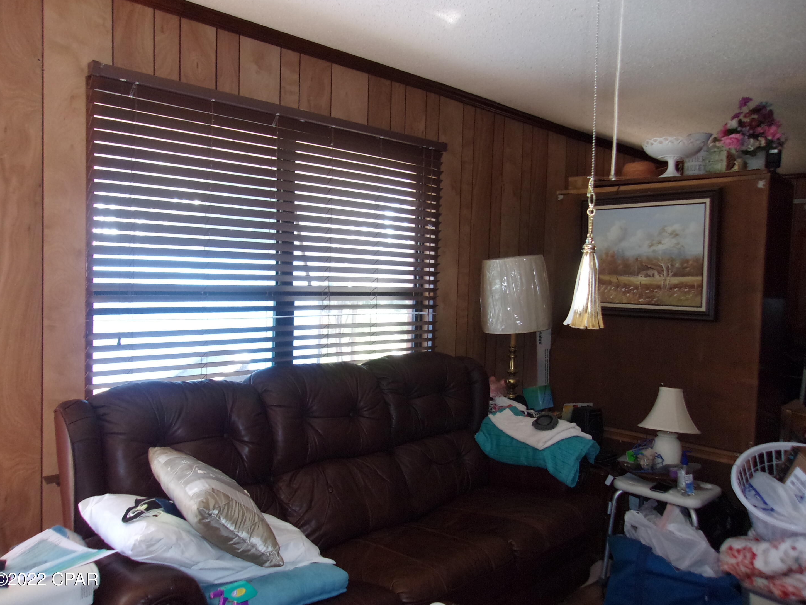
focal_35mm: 28
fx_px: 652
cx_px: 411
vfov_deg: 49.7
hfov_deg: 63.4
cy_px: 294
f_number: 3
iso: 200
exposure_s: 1/34
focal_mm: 4.9
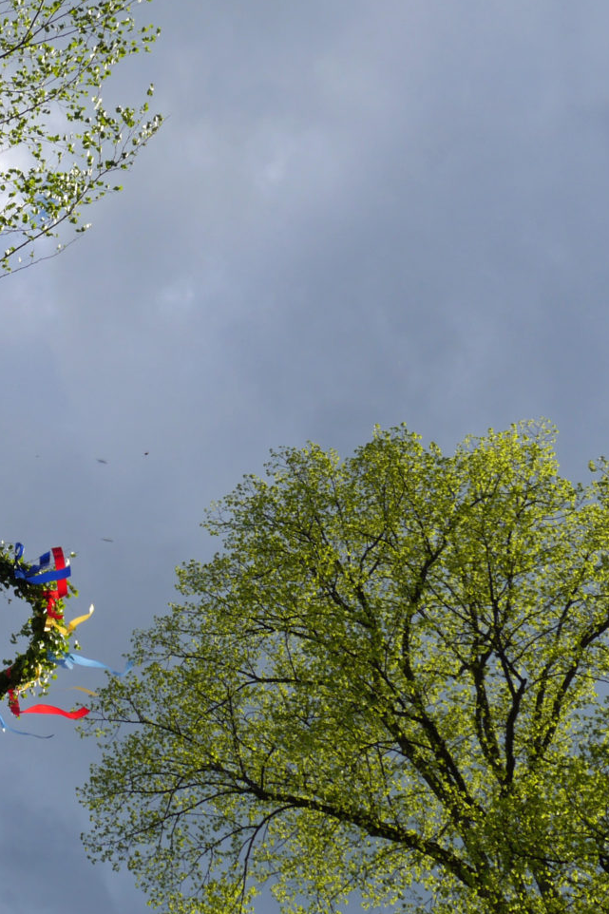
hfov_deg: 21.0
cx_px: -33
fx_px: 1574
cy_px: 445
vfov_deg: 32.4
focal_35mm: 62
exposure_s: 1/200
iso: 200
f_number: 10
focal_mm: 14
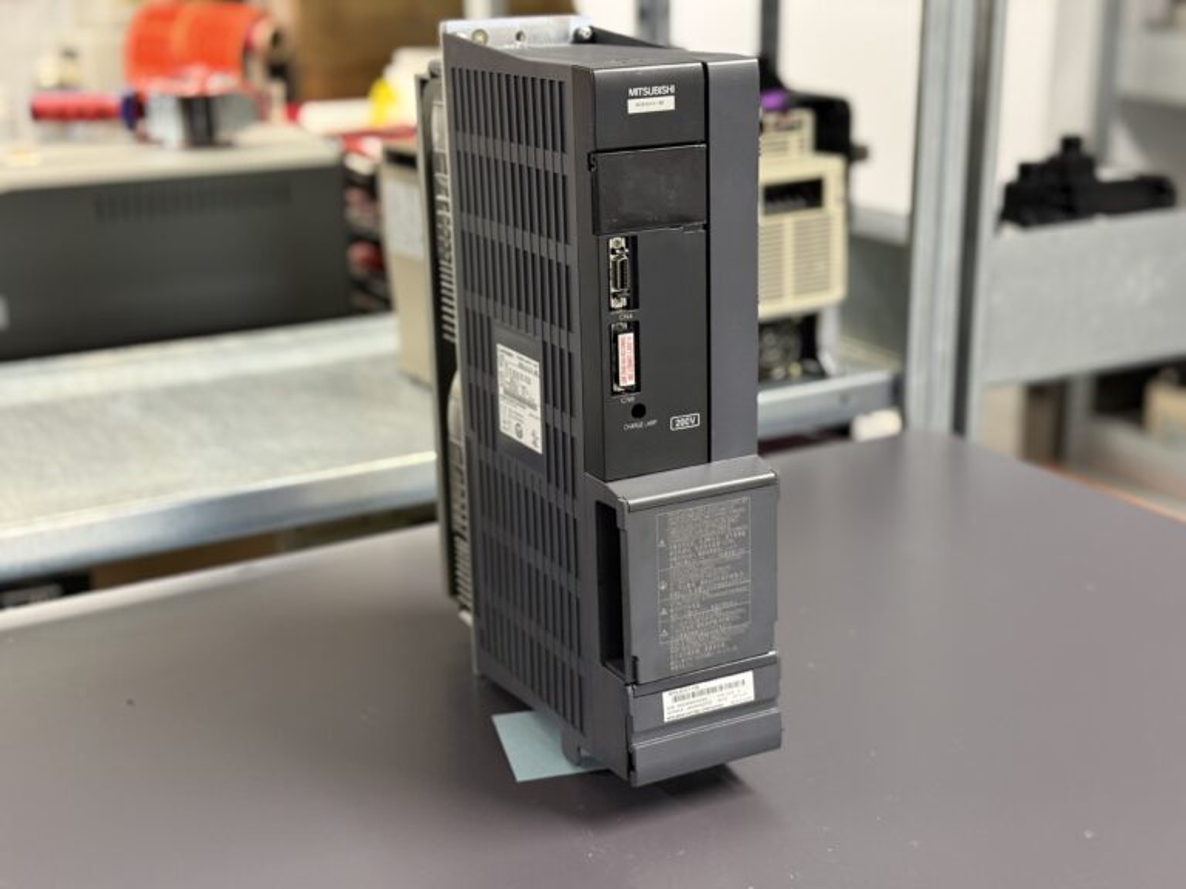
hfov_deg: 39.7
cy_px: 444
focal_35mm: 48
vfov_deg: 30.3
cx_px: 593
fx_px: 1645
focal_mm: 6.76
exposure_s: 1/33
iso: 250
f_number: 1.78
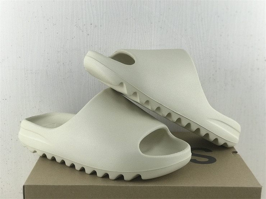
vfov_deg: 25.7
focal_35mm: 57
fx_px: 438
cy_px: 100
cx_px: 133
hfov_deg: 33.8
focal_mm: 6.6
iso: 40
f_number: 2.8
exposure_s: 1/50
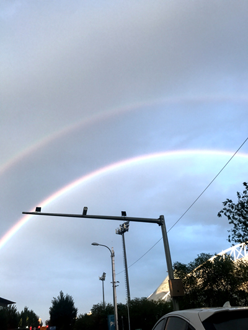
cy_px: 165
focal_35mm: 28
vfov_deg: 63.4
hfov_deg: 49.8
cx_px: 124
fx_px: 267
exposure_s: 1/251
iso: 20
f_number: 1.8
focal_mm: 3.99
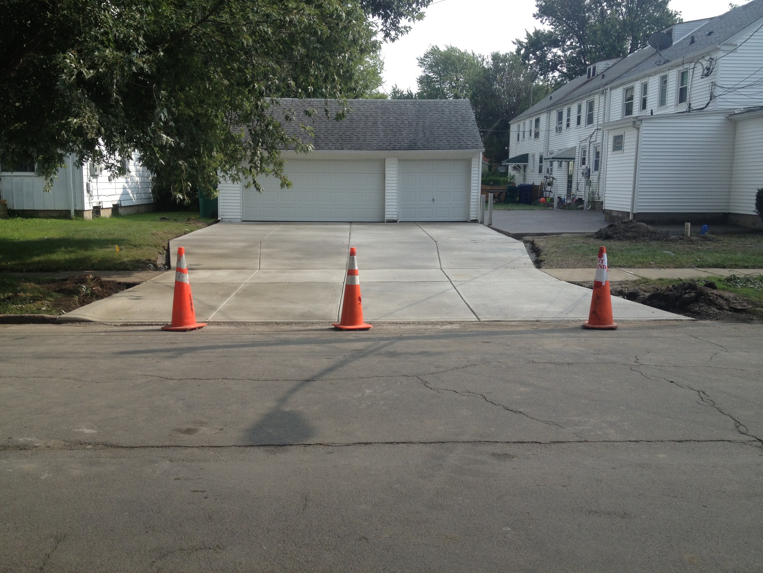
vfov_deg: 40.7
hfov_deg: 52.6
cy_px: 286
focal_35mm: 35
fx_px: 771
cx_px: 382
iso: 50
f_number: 2.4
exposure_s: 1/968
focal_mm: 4.28
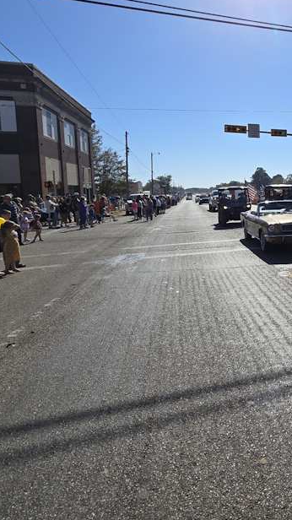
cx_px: 311
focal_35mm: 23
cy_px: 216
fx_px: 317
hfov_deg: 41.1
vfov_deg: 78.1
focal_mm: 2.2
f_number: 2.2
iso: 50
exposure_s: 1/4302
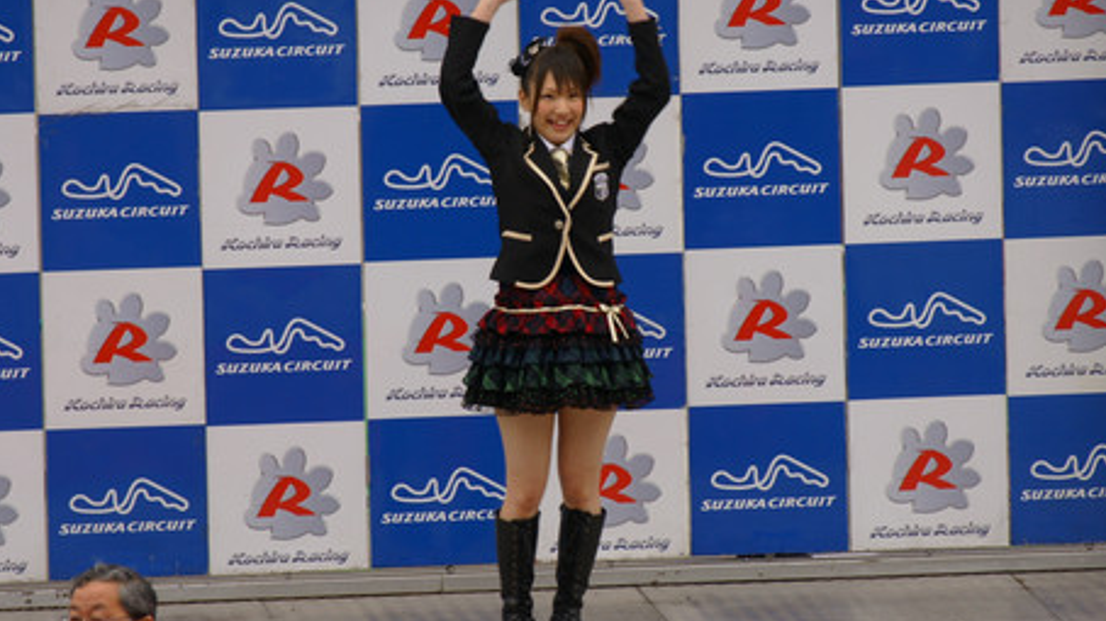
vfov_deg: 1.8
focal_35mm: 664
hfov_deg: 3.3
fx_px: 19466
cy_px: 273
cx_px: 597
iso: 200
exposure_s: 1/100
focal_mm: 300
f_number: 7.1
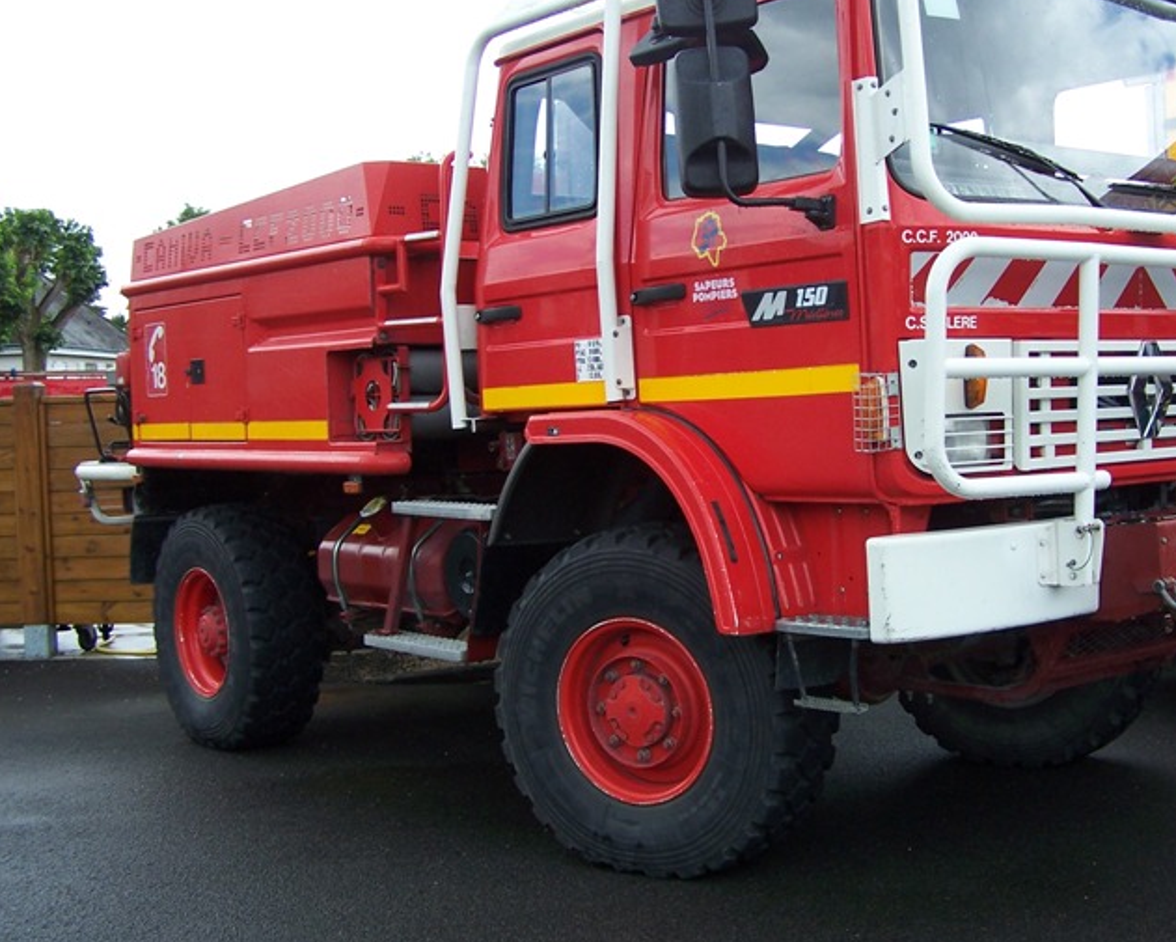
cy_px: 440
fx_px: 1636
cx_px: 727
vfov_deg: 32.1
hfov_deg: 39.3
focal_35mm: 47
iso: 80
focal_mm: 6.3
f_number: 2.8
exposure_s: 1/500
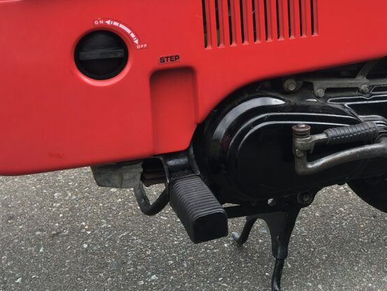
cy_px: 44
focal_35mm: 53
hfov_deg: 35.7
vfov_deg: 26.8
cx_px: 268
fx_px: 593
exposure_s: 1/137
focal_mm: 4.15
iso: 25
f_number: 2.2
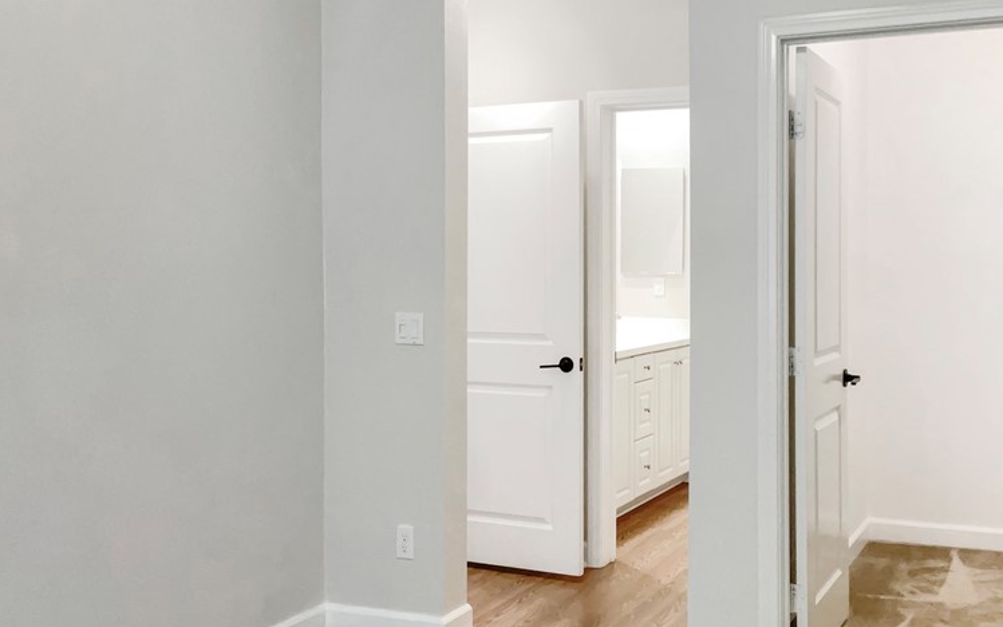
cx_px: 619
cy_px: 344
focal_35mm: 42
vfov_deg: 30.5
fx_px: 1148
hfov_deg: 46.8
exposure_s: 1/60
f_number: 1.8
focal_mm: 3
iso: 80
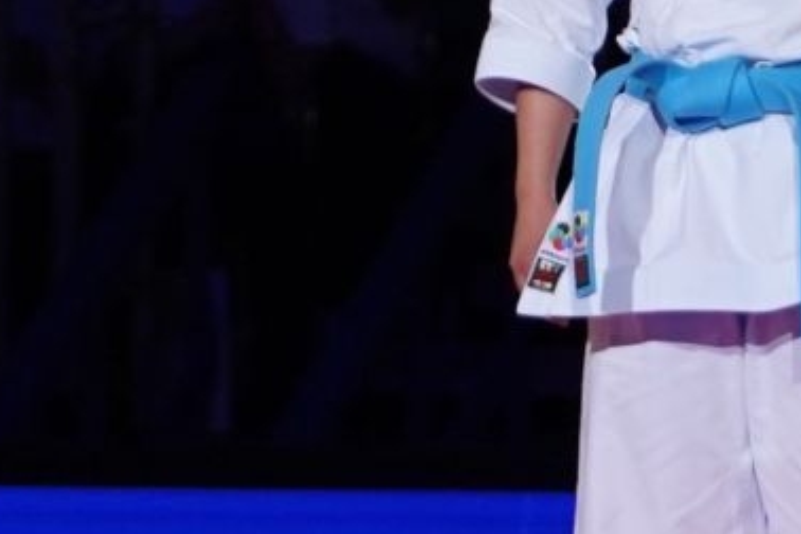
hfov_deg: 2.8
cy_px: 146
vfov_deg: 1.9
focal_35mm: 729
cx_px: 350
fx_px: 16219
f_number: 2.8
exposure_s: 1/1000
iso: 800
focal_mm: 102
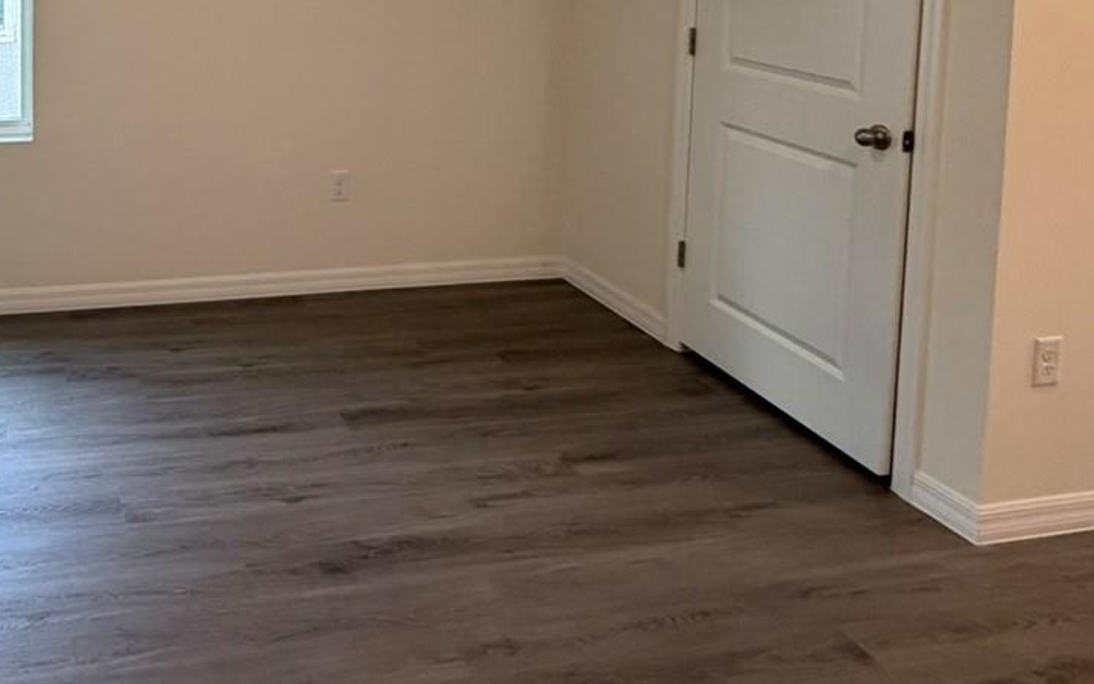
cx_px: 173
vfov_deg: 34.6
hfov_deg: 53.1
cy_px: -12
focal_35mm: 33
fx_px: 984
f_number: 2.2
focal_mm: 2.22
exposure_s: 1/120
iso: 250
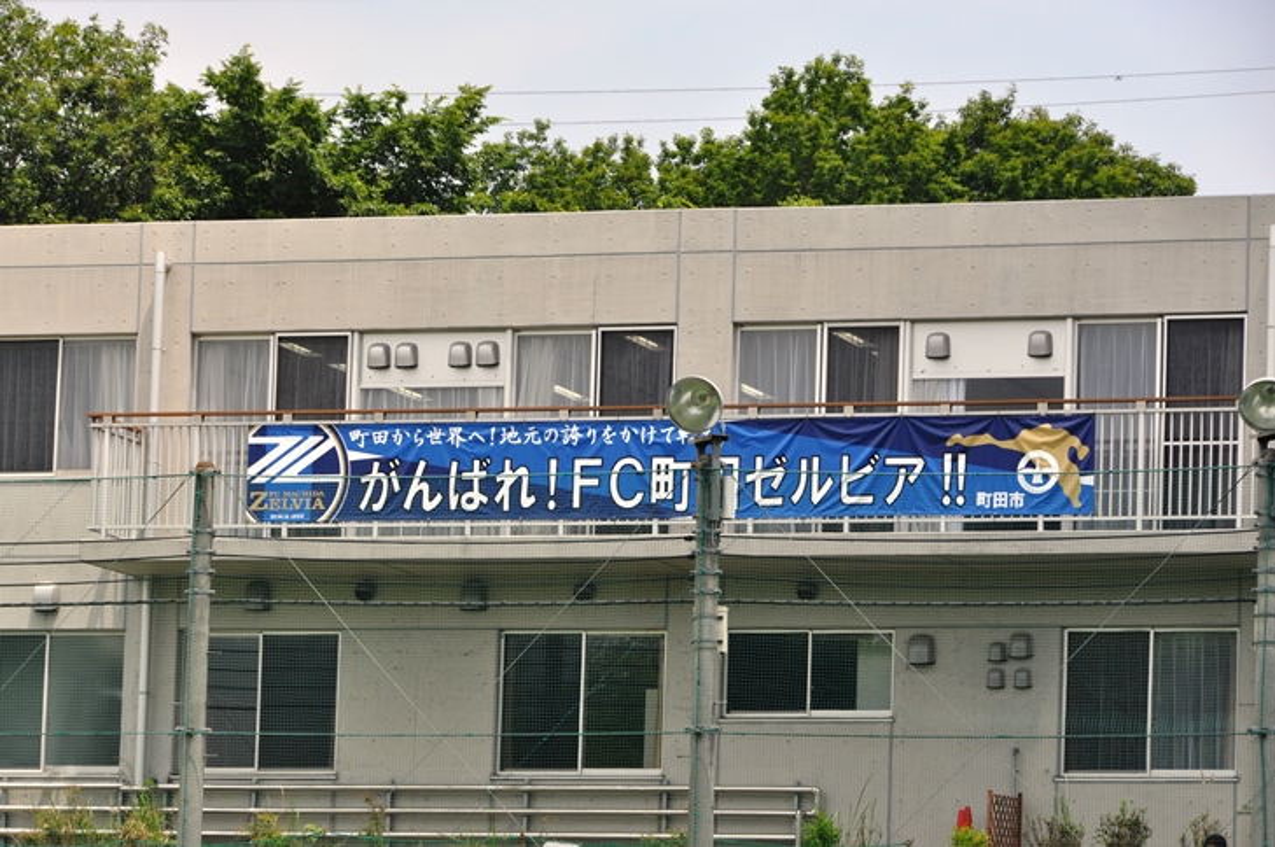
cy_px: 424
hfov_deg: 11.4
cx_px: 638
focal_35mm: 180
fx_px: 6366
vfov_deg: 7.6
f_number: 10
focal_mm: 120
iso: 200
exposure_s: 1/400
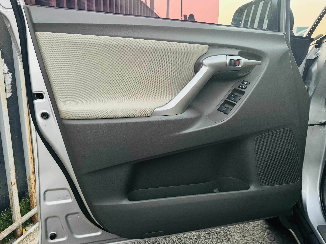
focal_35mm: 24
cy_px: 122
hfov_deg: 71.6
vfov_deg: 56.8
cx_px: 163
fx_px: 226
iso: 800
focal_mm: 6.76
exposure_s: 1/40
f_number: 1.78
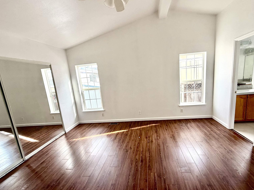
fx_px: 125
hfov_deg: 90.9
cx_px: 136
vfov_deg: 74.6
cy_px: 101
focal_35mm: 17
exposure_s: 1/143
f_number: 2.2
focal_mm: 2.22
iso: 64
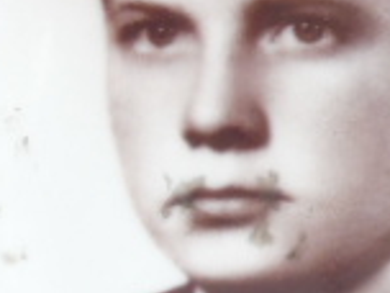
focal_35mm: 1168
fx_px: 13159
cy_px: 218
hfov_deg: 1.7
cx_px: 336
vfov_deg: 1.3
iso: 320
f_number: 4.9
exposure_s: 1/125
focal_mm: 50
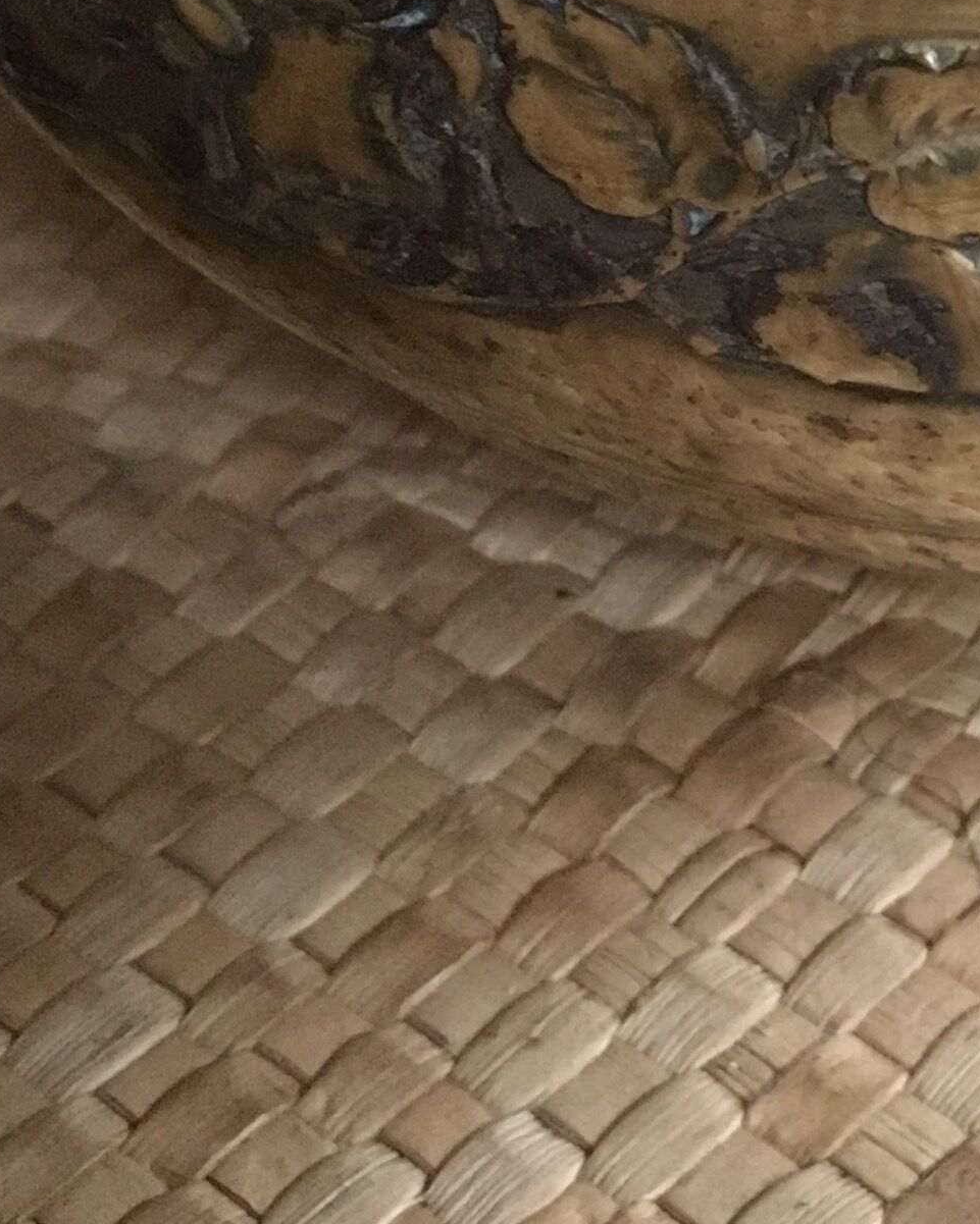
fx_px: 3444
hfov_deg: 15.7
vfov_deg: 19.9
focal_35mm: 95
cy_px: 180
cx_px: 1106
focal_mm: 4.15
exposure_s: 1/17
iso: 320
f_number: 2.2
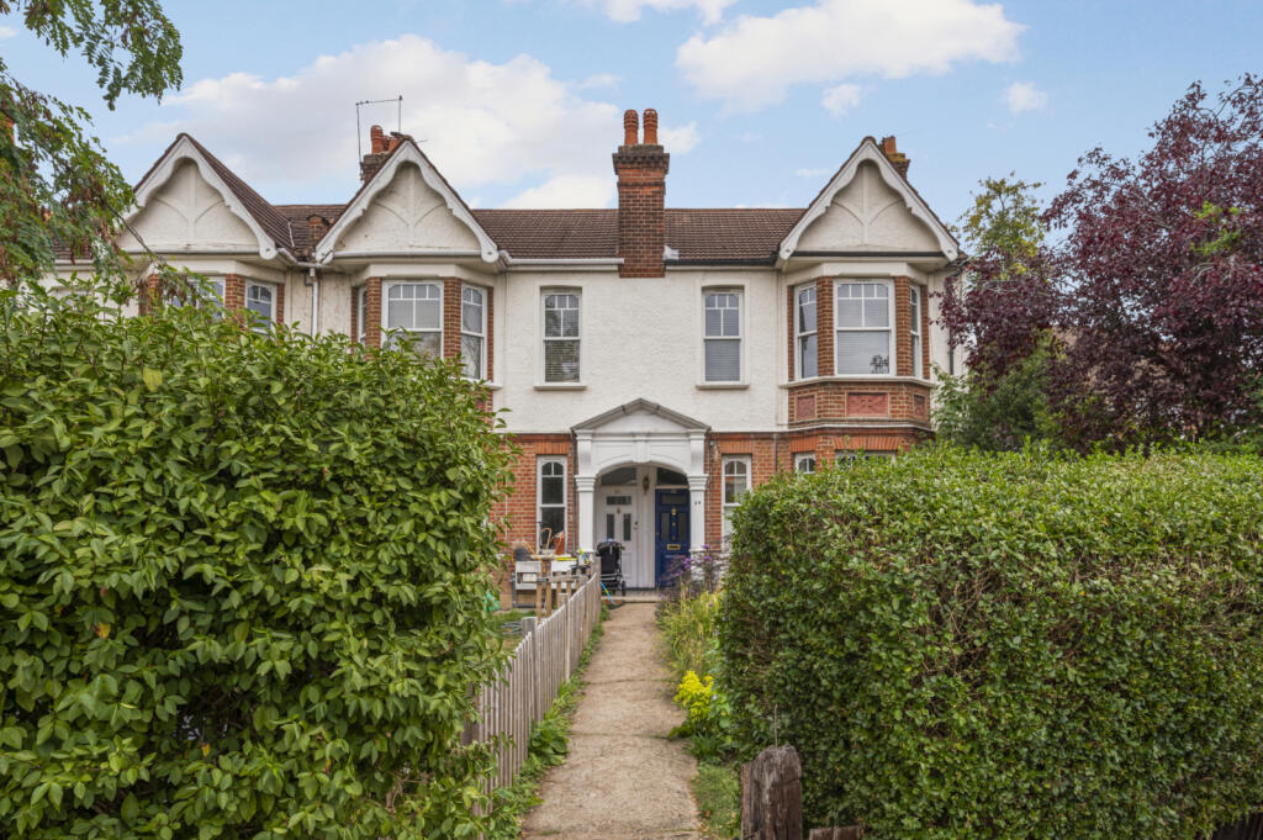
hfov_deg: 85.5
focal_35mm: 20
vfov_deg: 63.1
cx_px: 632
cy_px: 420
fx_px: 684
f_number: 8
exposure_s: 1/100
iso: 200
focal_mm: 19.5
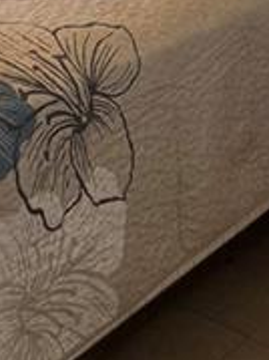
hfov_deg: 13.4
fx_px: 1068
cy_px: -259
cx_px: -161
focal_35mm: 103
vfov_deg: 16.4
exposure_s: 1/120
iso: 200
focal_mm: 6.76
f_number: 1.78
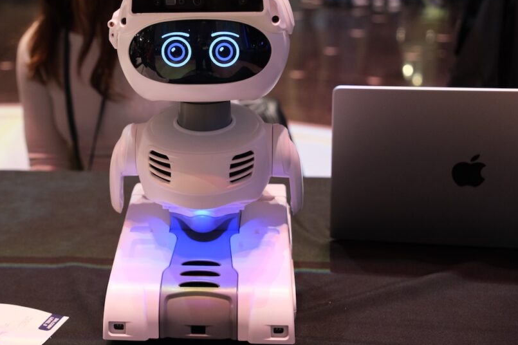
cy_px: 149
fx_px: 805
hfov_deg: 35.4
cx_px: 190
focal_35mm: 56
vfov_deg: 24.2
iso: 2000
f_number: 2.8
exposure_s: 1/100
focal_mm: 29
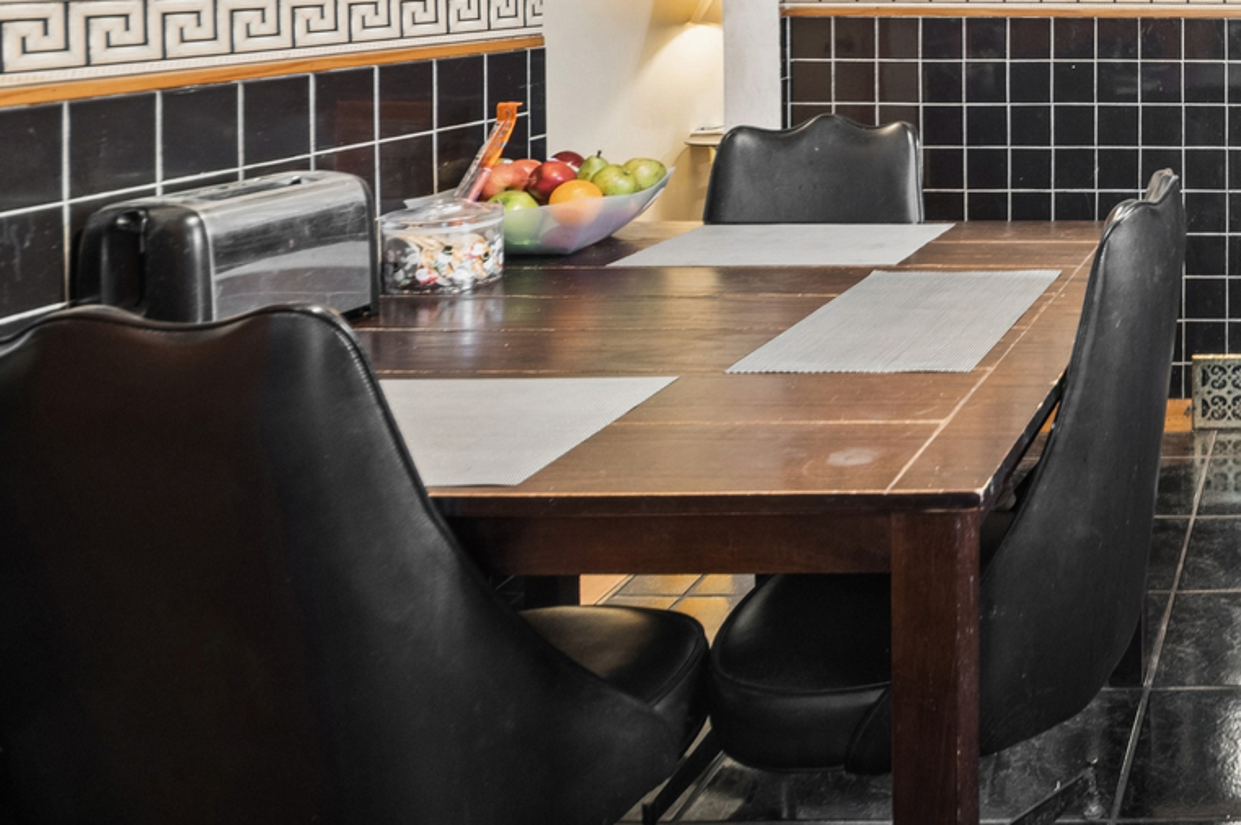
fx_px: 1102
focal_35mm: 32
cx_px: 1295
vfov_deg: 35.8
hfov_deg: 46.8
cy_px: -51
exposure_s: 1/3.33
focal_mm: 10
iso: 400
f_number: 8
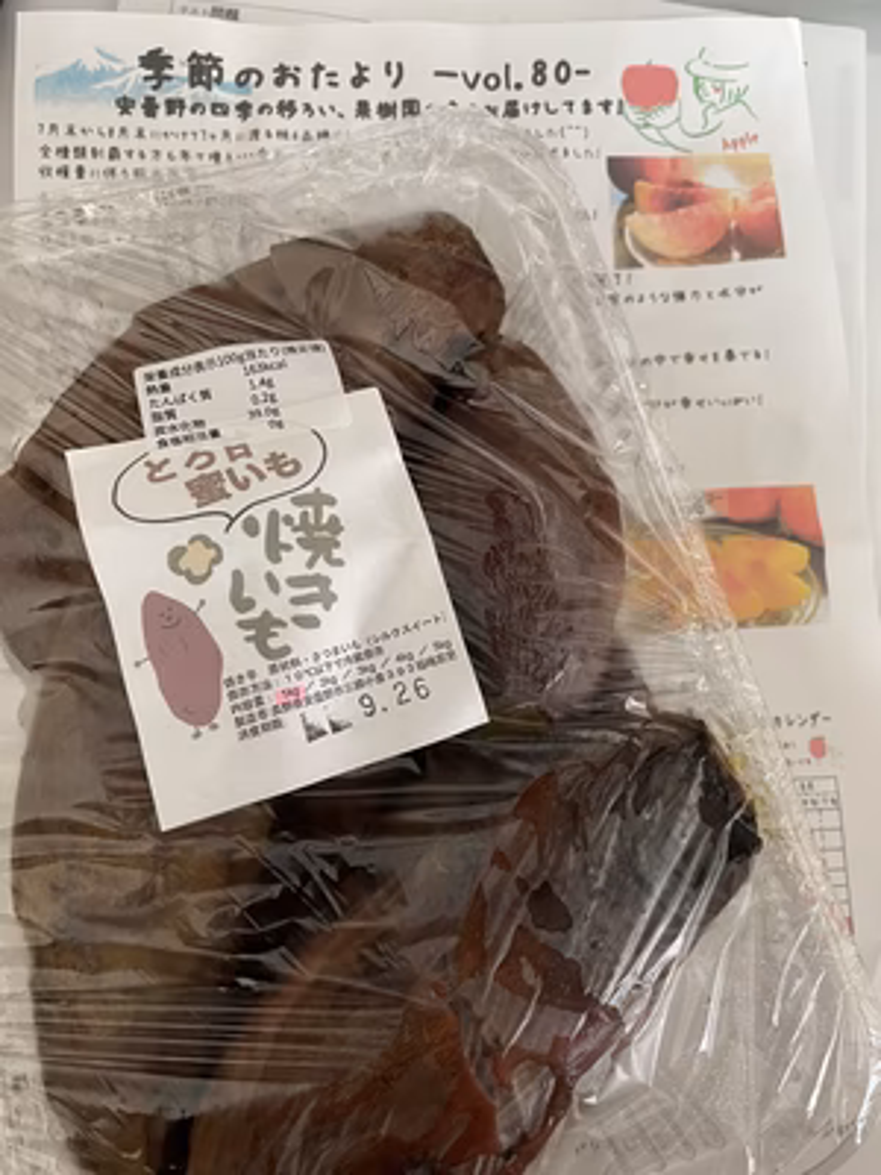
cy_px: 588
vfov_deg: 67.3
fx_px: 882
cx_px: 440
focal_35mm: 26
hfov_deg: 53.1
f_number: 1.6
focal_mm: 4.2
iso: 200
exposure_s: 1/50
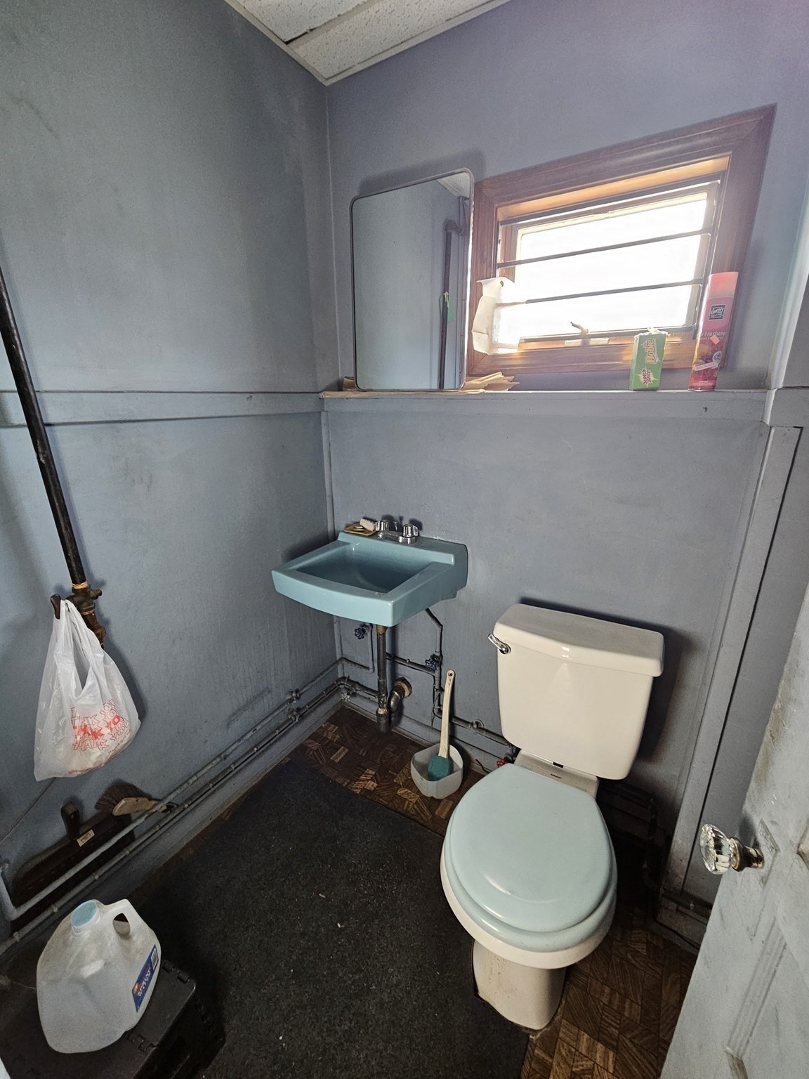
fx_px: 405
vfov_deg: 106.2
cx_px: 404
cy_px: 540
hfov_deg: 89.9
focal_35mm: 13
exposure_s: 1/60
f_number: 2.2
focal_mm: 2.2
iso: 250
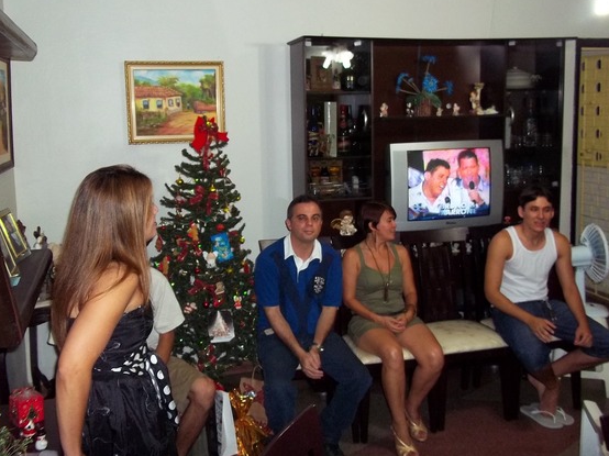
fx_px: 651
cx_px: 290
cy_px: 197
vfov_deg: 38.6
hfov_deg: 50.1
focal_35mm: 37
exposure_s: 1/25
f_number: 2.9
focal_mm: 5.7
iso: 200
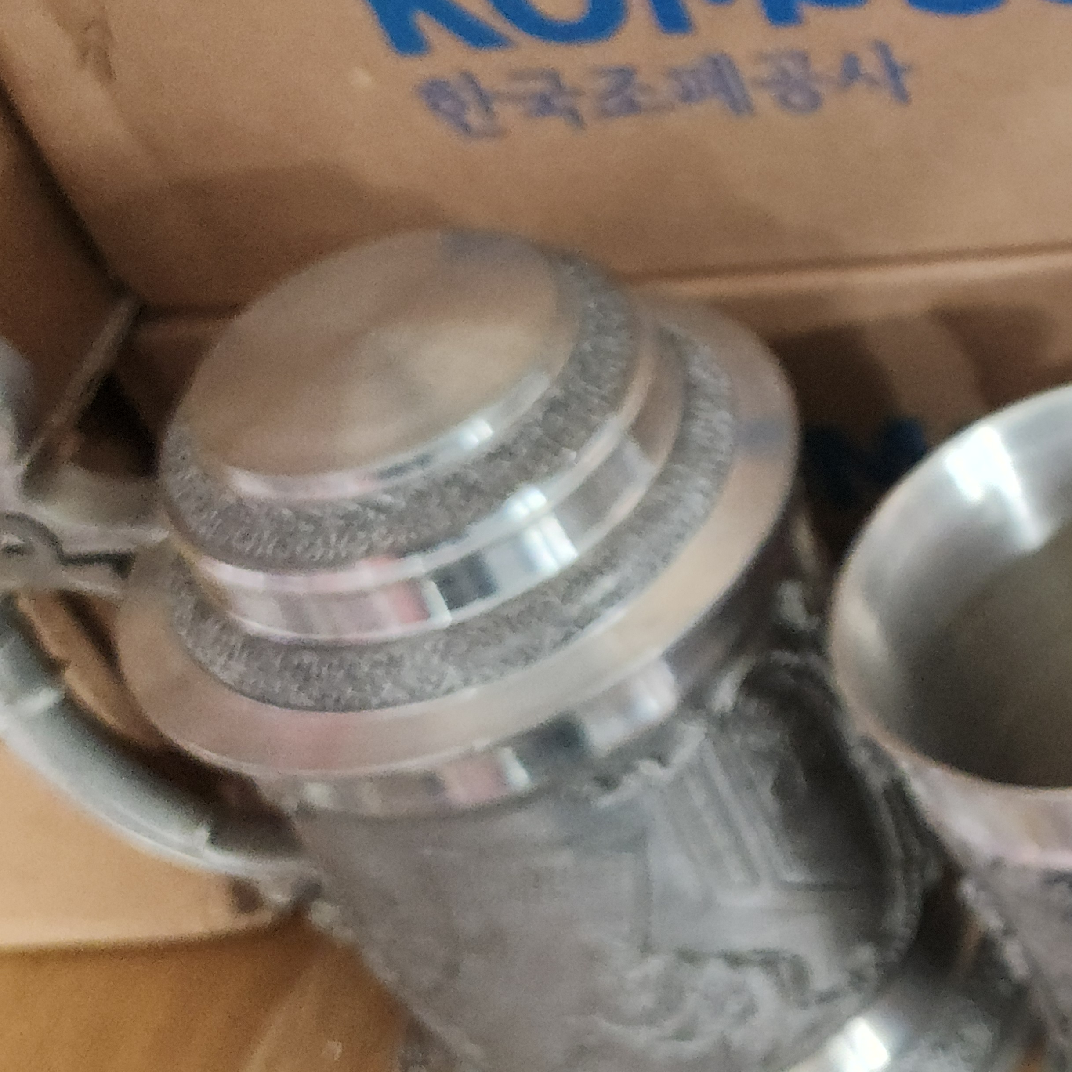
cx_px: 1638
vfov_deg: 25.0
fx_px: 2382
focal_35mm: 68
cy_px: 226
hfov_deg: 21.1
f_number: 1.8
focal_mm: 5.4
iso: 200
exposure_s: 1/60
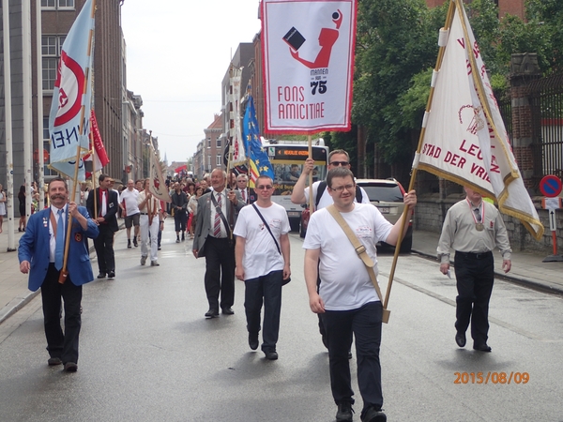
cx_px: 282
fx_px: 1204
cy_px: 211
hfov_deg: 26.3
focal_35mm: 74
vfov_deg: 19.9
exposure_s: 1/400
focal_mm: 13.47
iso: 100
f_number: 4.2
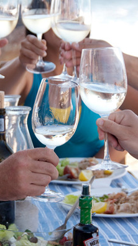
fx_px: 1087
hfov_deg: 7.3
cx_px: 38
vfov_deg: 12.9
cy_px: 135
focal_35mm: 167
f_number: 5.6
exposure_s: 1/125
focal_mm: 70
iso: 100
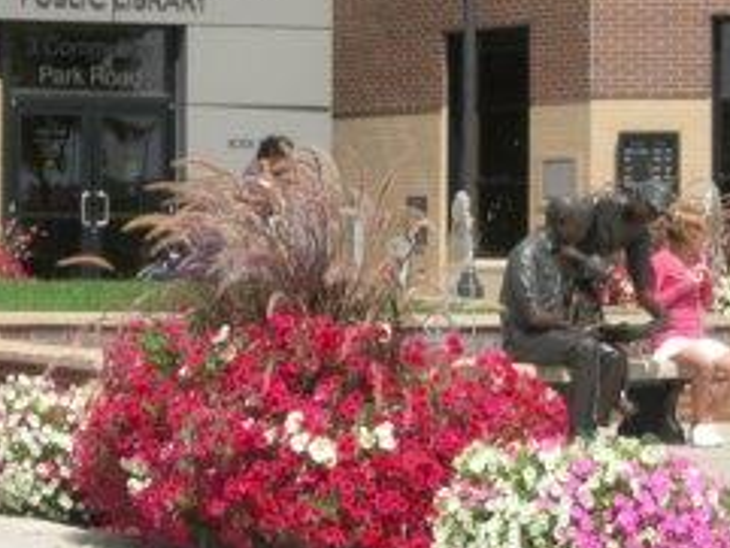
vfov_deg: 7.1
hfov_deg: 9.4
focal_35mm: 210
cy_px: 194
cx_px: 324
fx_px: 4431
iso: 50
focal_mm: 23.4
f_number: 8.2
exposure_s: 1/156
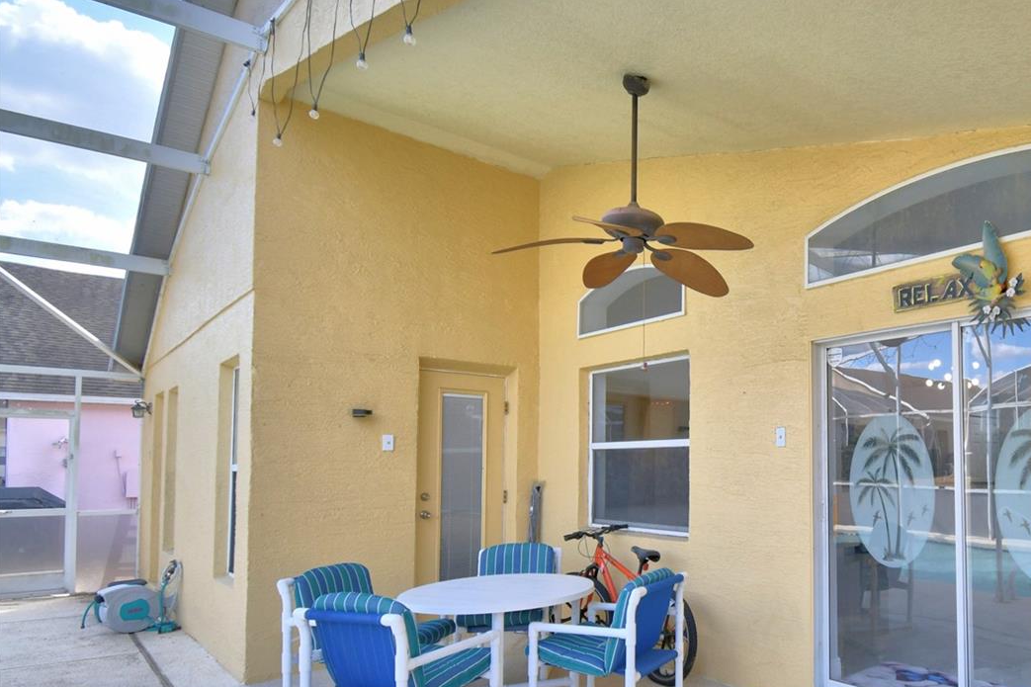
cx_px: 786
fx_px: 659
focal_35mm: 23
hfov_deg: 70.5
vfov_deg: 54.4
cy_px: 431
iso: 200
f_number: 4.5
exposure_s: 1/320
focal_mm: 10
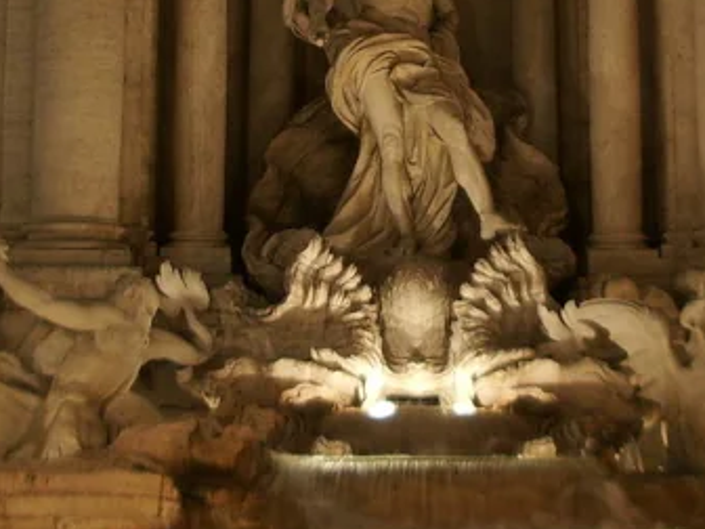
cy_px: 88
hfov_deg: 19.6
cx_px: 384
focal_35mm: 100
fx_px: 2037
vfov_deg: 14.7
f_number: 2.6
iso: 100
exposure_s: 1/4
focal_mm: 5.8
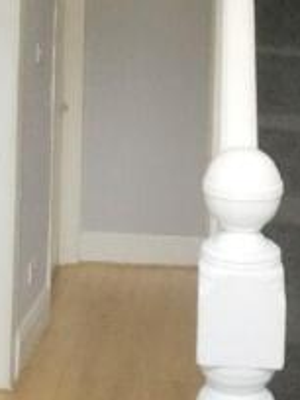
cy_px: 17
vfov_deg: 29.5
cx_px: 173
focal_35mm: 62
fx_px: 716
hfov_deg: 23.6
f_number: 2.2
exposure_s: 1/17
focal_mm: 4.15
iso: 250
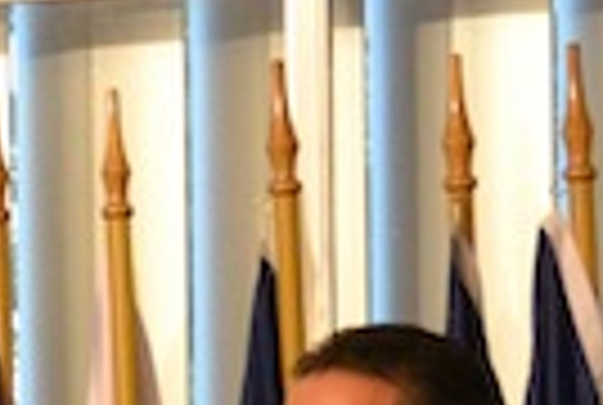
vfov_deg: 3.8
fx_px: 5993
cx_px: -963
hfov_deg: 5.5
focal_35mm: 357
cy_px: 722
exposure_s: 1/100
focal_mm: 40
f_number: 5.3
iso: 3200
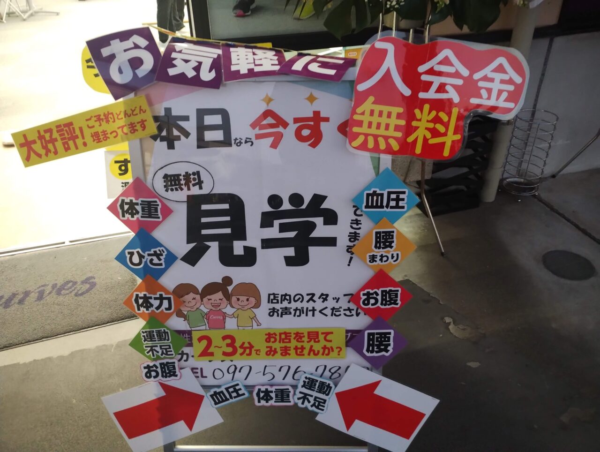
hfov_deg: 63.4
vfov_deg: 49.9
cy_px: 226
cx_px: 300
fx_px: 486
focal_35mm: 28
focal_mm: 4.27
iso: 1850
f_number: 1.8
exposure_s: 1/40
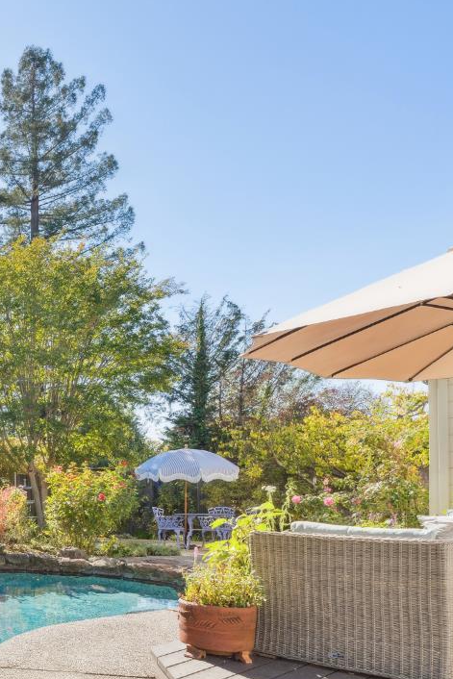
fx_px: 641
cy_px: 477
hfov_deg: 29.3
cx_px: -171
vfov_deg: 54.1
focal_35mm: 34
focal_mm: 16
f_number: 11
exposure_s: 1/125
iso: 320
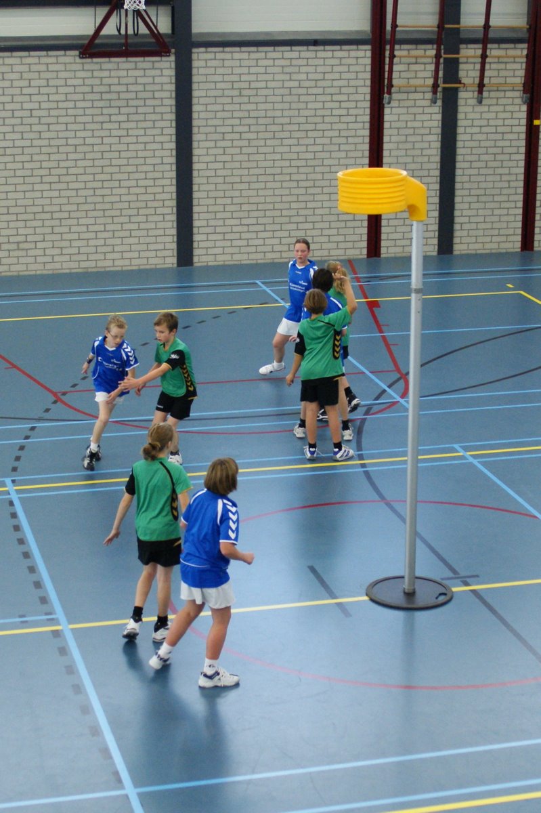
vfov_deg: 46.4
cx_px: 270
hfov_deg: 31.9
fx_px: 947
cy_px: 406
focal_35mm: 42
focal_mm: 28
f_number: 3.2
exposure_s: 1/200
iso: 800
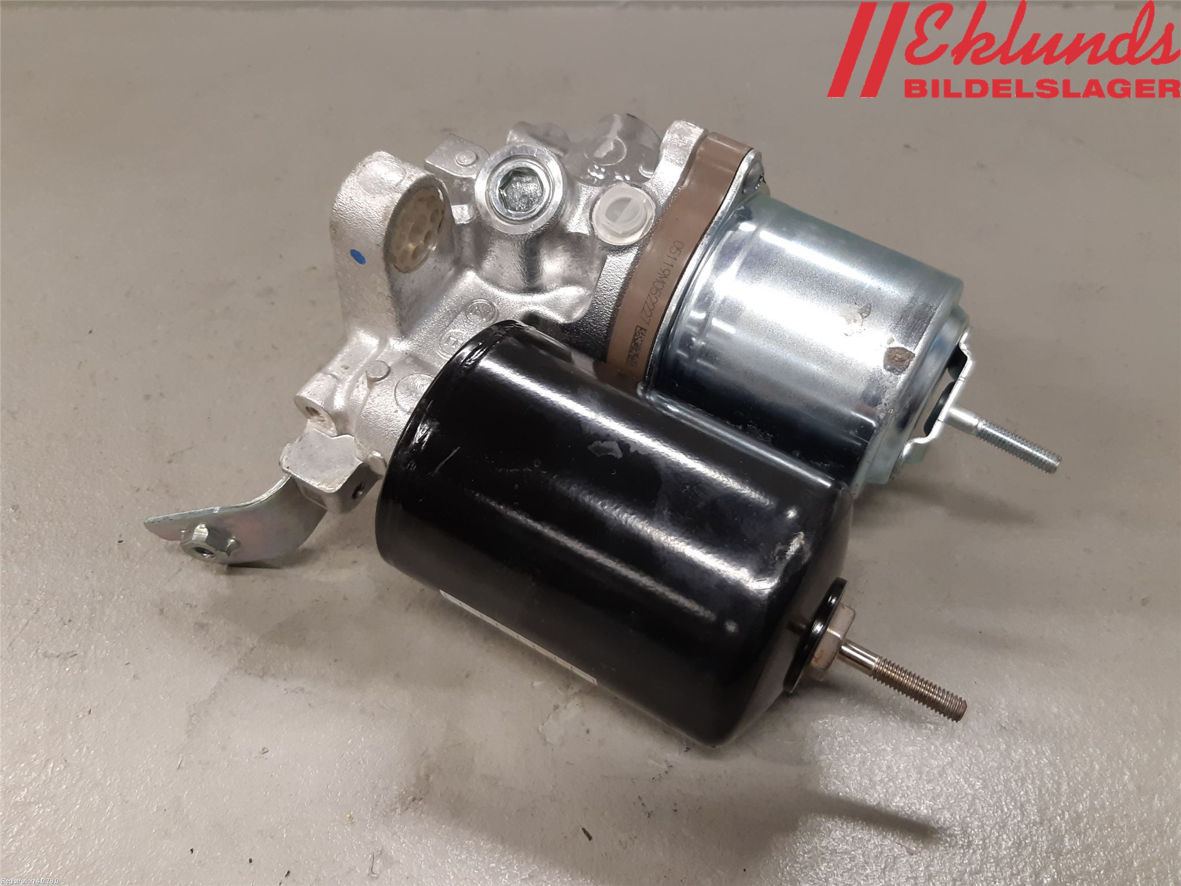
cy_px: 443
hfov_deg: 67.3
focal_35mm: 26
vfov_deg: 53.1
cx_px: 590
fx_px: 887
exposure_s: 1/50
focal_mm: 3.93
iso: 125
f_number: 1.7
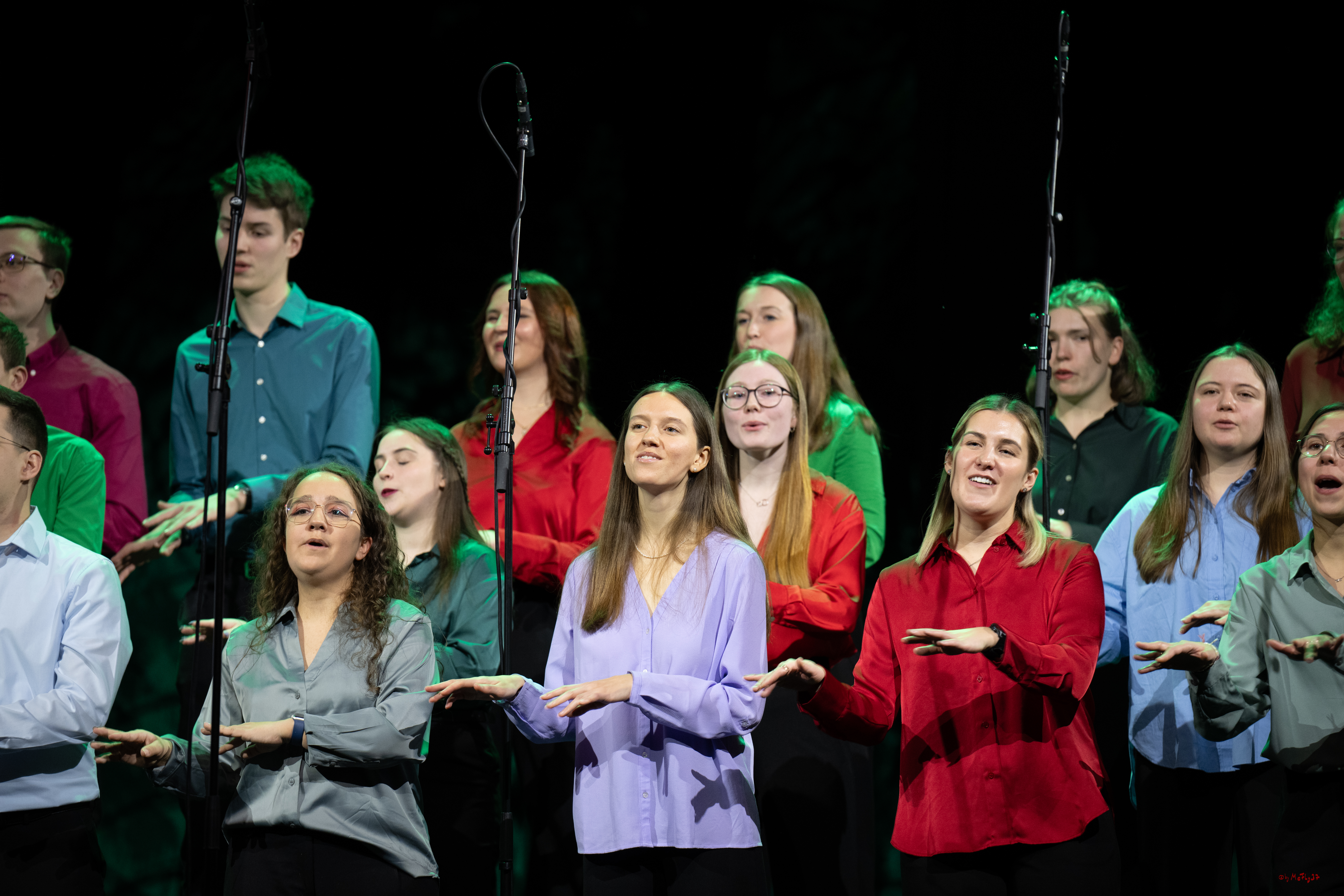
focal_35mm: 200
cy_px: 448
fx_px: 7466
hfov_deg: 10.3
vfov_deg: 6.9
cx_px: 672
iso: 1000
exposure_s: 1/125
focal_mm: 200
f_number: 3.5
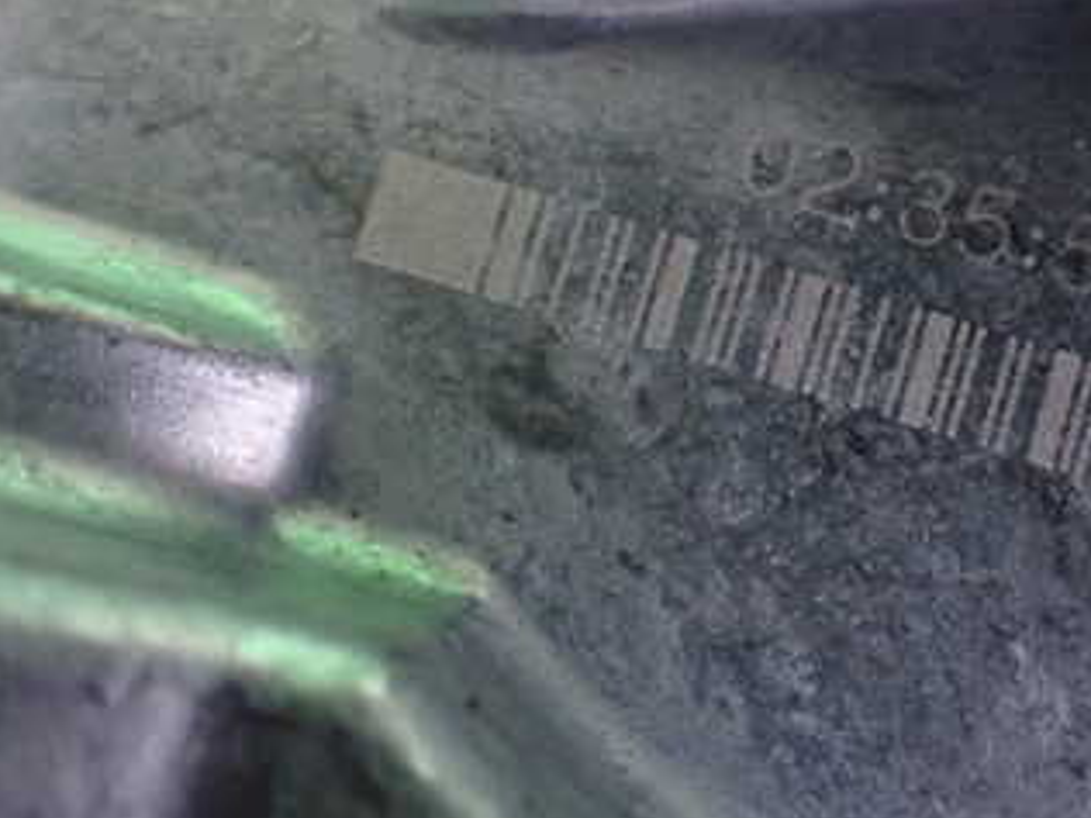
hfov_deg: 33.0
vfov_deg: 25.6
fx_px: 1796
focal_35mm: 57
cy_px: 297
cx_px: 836
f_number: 2.3
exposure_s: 1/50
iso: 800
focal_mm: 5.4
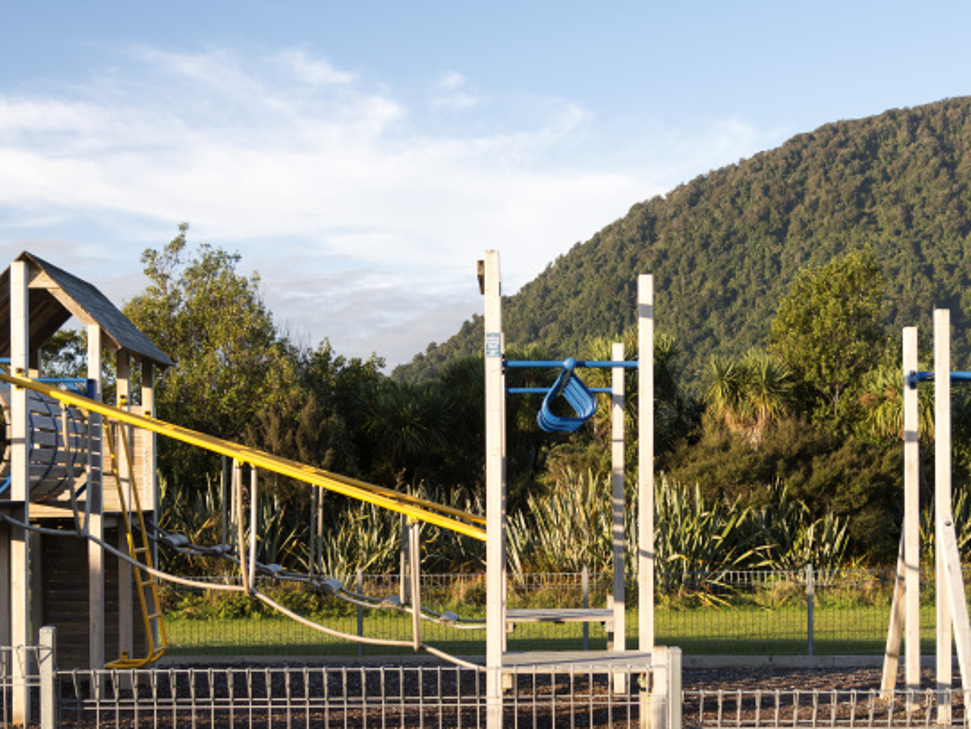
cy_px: 520
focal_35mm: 64
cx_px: 540
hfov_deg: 30.2
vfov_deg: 22.8
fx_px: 1796
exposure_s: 1/60
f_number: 4
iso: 100
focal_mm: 30
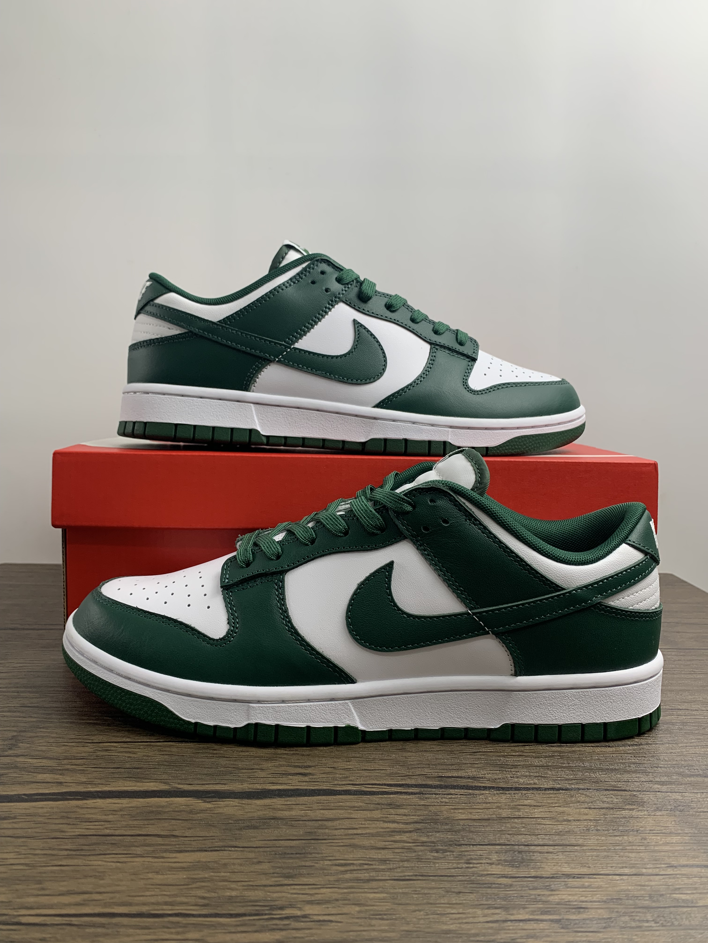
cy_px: 472
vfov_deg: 67.3
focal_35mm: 26
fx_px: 709
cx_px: 354
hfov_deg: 53.1
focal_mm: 4.25
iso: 40
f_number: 1.8
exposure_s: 1/121
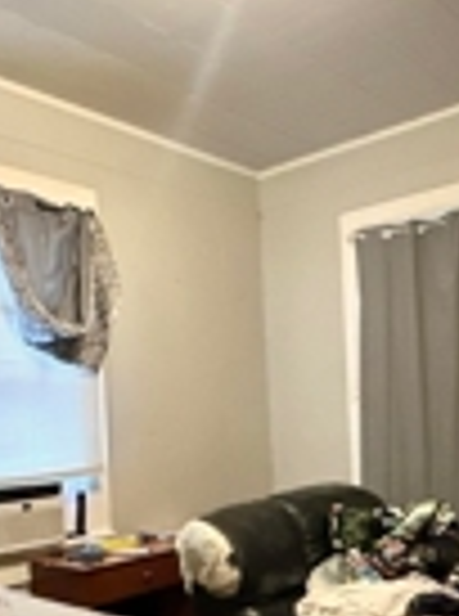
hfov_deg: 35.0
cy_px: 432
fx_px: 728
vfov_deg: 44.9
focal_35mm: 41
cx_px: 212
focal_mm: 2.22
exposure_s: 1/40
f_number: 2.2
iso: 1000
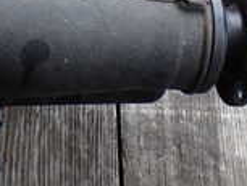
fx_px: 1150
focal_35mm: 161
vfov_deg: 9.0
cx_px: -97
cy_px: -95
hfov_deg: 11.8
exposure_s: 1/100
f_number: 4
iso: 100
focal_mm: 7.31
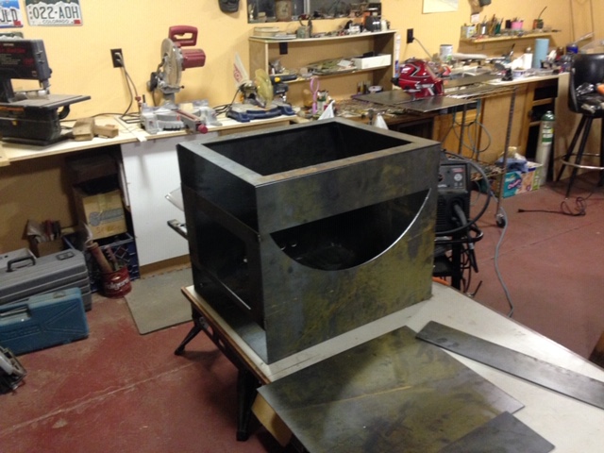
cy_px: 226
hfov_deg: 55.4
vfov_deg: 42.9
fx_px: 576
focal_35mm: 33
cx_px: 302
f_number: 2.4
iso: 320
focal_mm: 4.12
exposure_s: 1/20
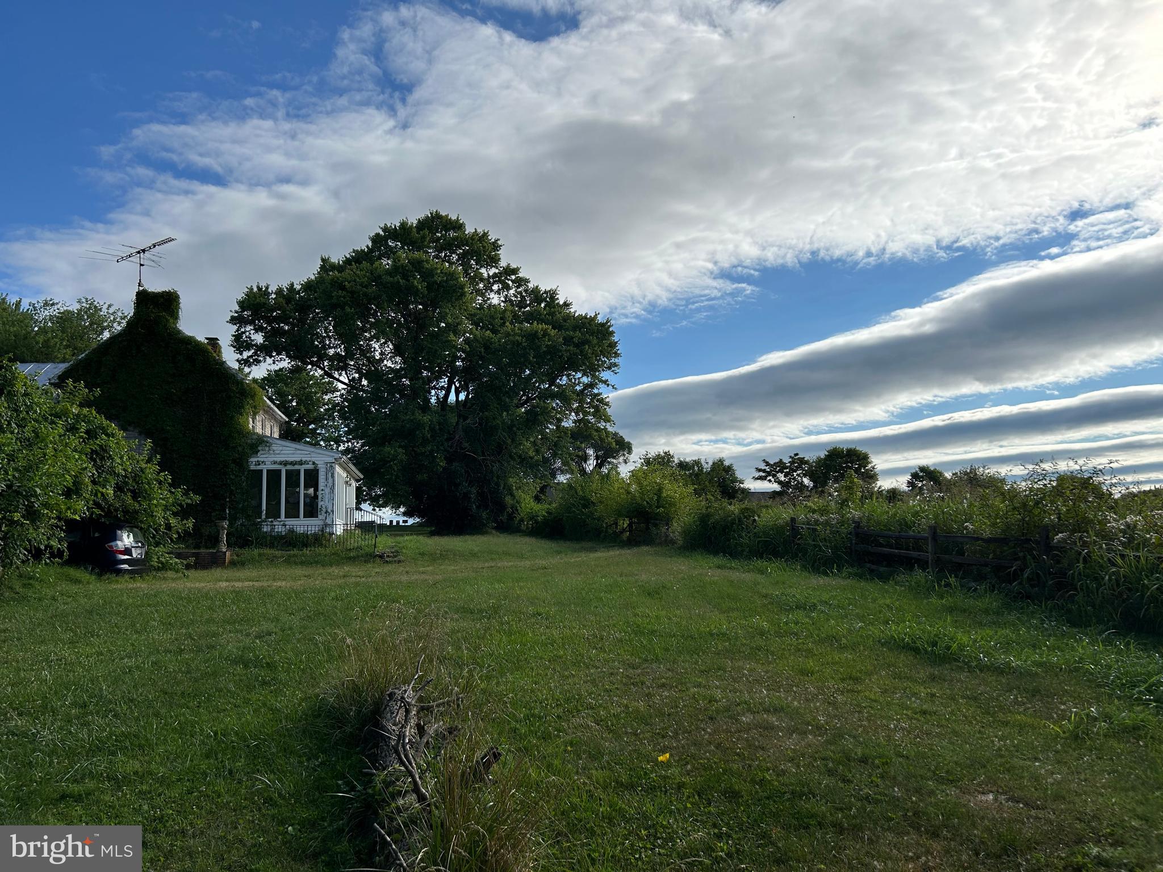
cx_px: 582
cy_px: 436
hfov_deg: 67.3
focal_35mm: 26
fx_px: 874
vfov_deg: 53.1
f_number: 1.5
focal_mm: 5.7
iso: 50
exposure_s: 1/8000
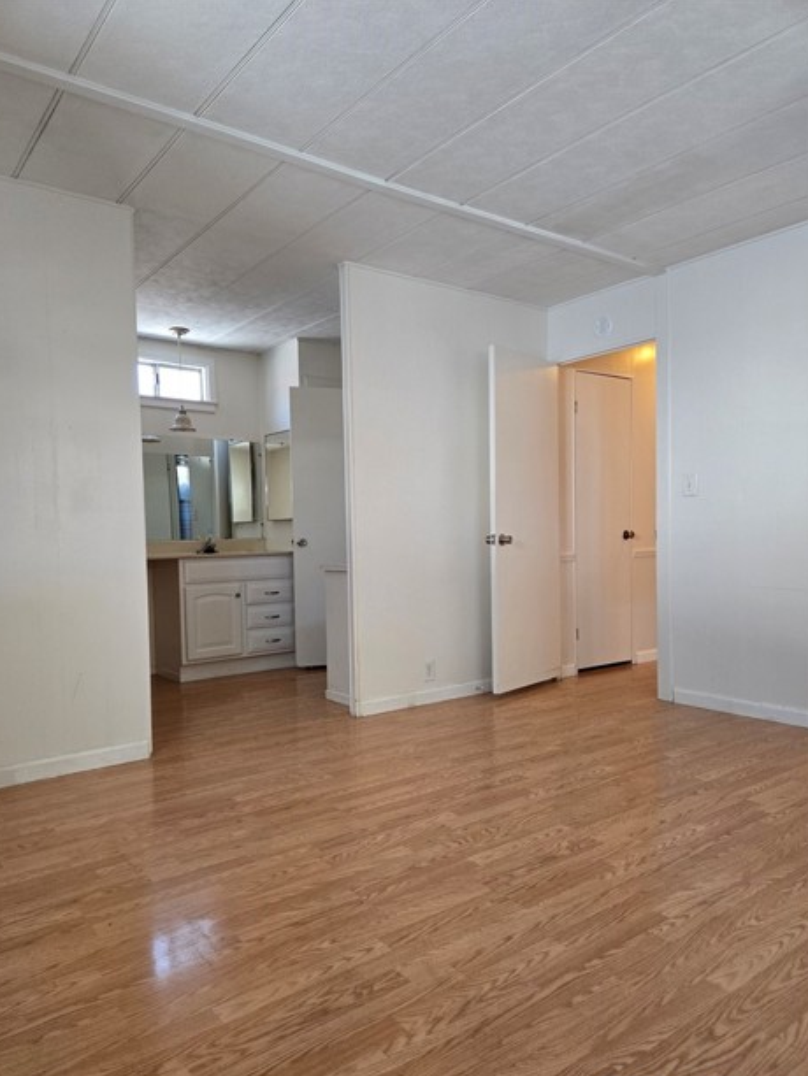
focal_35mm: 24
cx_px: 397
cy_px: 558
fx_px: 747
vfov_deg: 71.6
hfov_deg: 56.8
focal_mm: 5.4
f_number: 1.8
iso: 250
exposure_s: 1/180
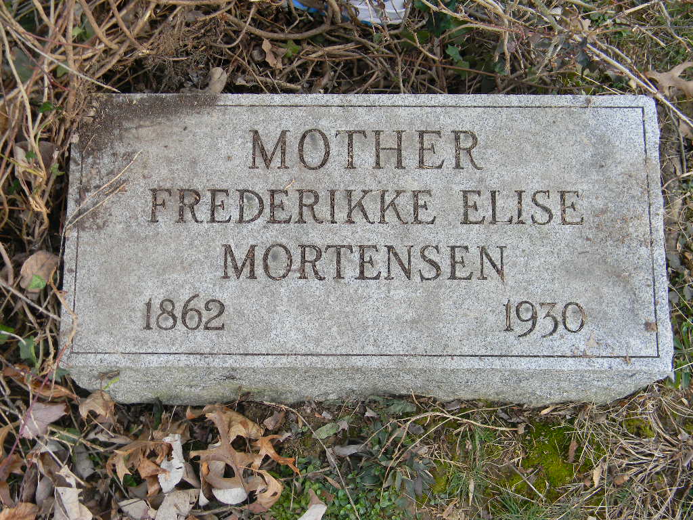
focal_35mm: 41
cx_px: 346
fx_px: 821
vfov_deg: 35.1
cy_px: 260
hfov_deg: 45.8
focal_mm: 7.3
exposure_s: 1/84.8
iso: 80
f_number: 3.8
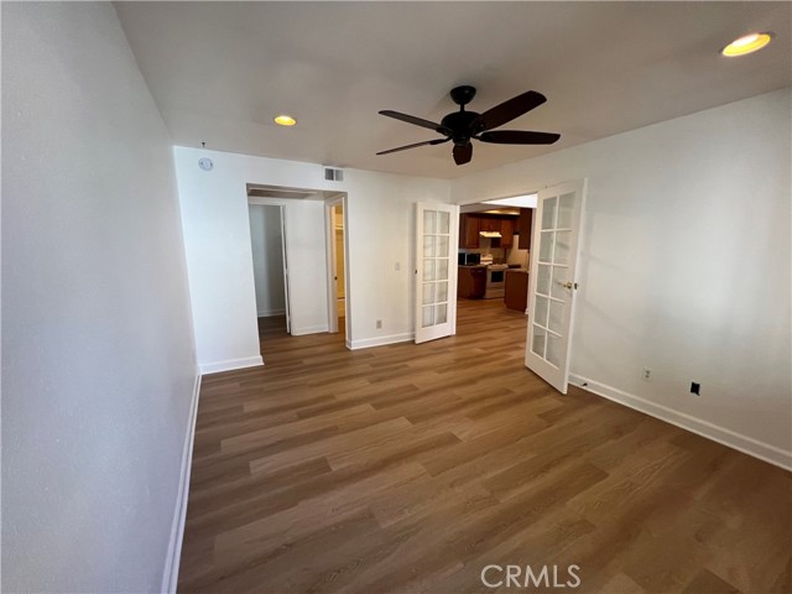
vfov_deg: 89.9
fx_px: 297
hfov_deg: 106.2
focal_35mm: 13
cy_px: 297
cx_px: 396
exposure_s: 1/120
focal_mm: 1.57
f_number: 1.8
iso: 200
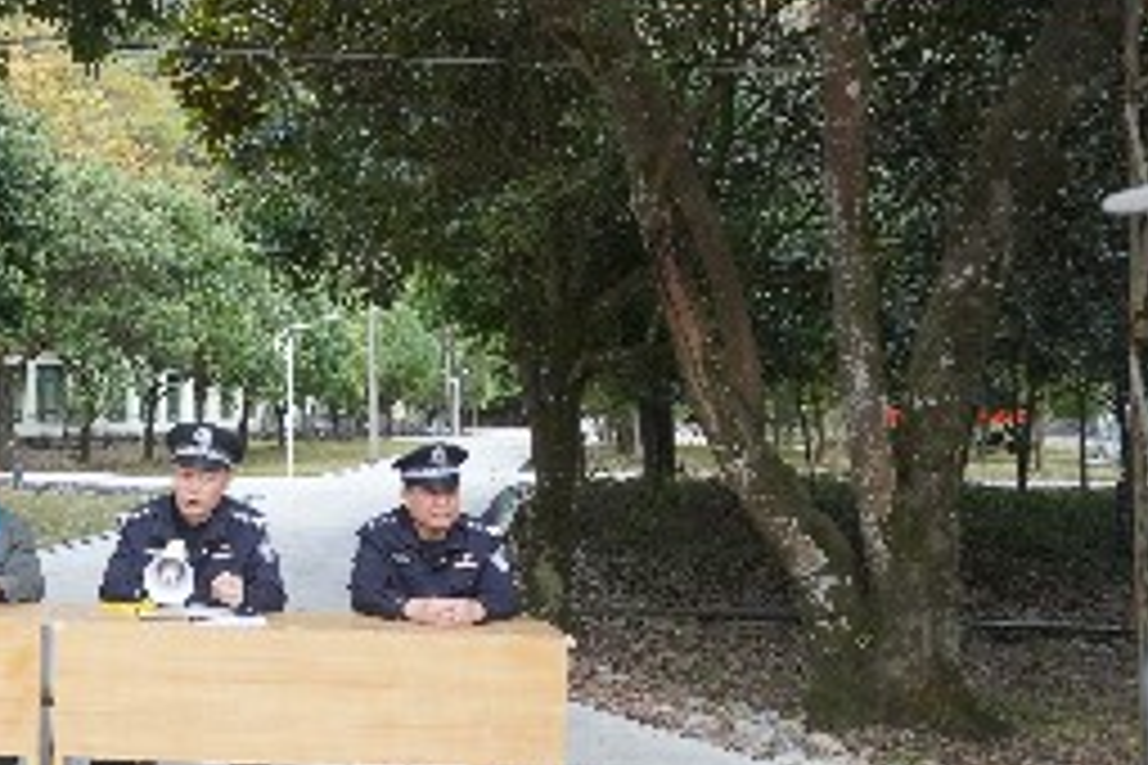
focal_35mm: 47
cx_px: 68
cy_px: 353
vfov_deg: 28.6
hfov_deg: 38.4
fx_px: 1499
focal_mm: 16
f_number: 4
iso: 1600
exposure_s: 1/160
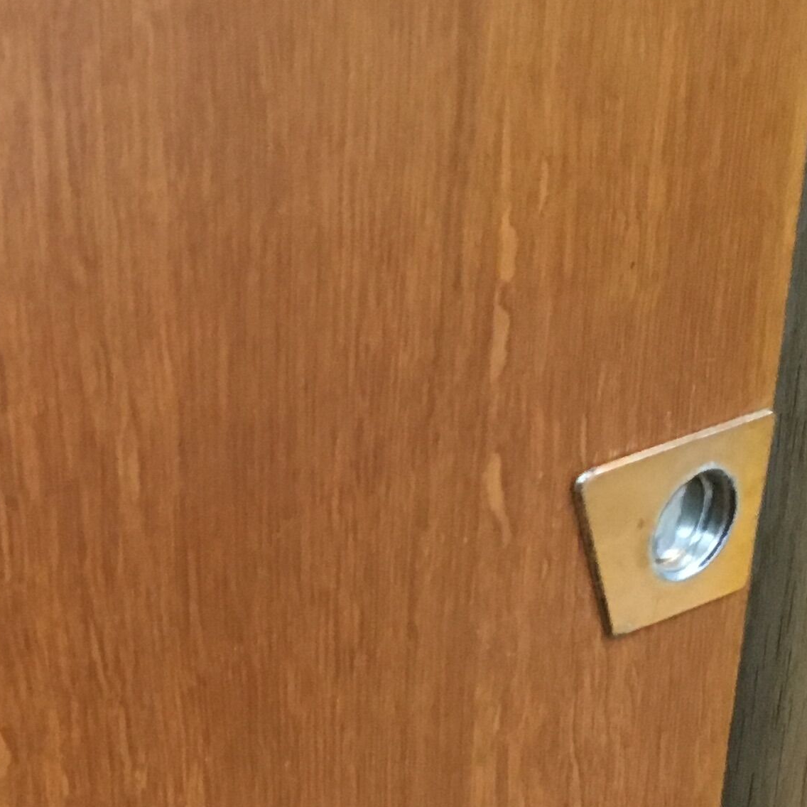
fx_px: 2400
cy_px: 939
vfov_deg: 18.2
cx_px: -36
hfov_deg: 18.5
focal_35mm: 91
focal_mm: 4.15
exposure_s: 1/33
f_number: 2.2
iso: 160
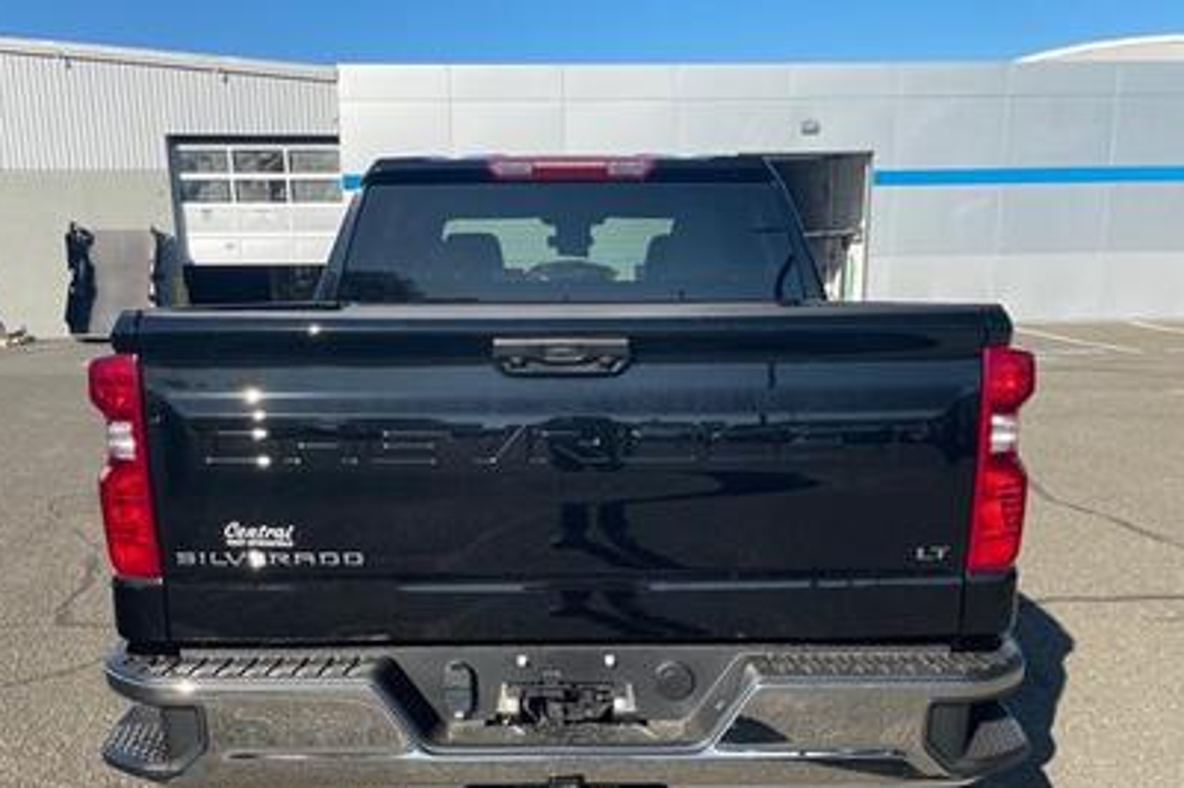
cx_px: 585
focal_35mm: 34
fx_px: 1118
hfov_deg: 55.8
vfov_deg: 38.4
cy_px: 534
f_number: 1.6
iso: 32
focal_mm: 4.2
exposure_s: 1/1043
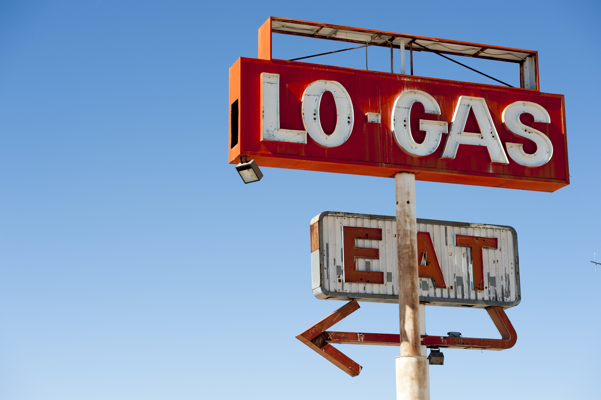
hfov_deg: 25.4
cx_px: 300
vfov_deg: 17.0
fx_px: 1334
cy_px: 200
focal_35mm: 80
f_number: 5.6
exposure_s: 1/1600
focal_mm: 80
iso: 400
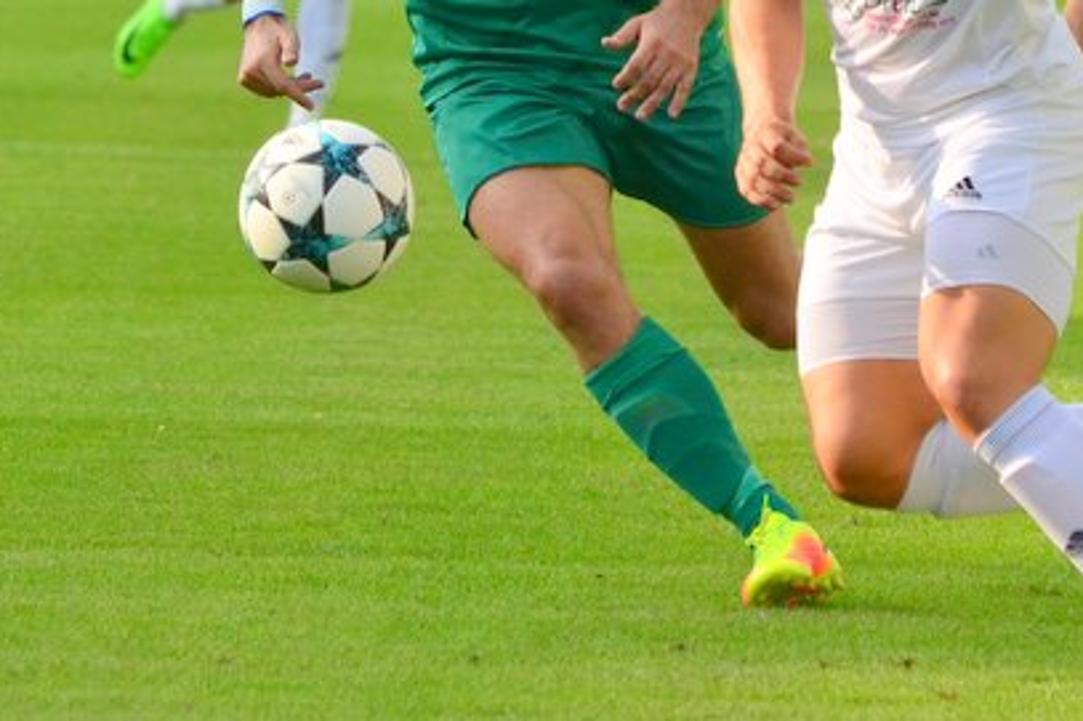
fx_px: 18466
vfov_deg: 2.2
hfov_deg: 3.4
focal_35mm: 614
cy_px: 96
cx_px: 966
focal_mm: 185
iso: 640
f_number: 5
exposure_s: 1/1600
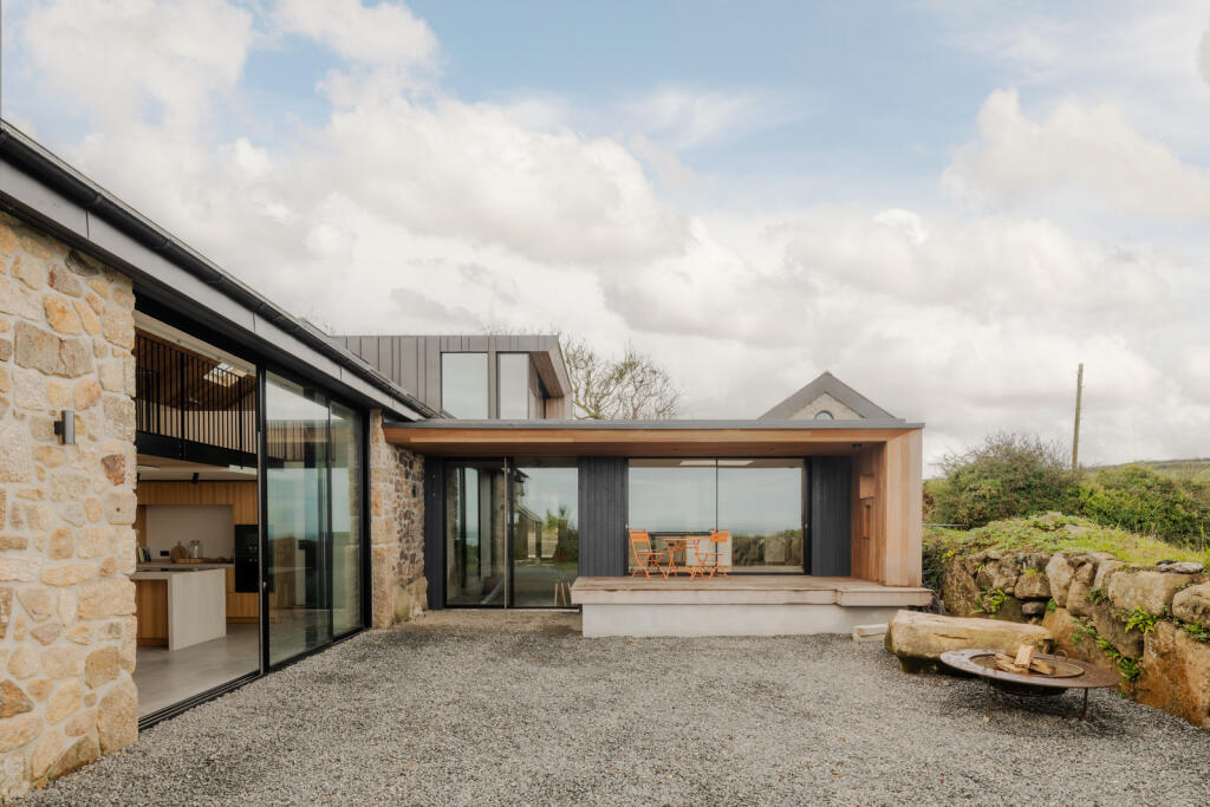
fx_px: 639
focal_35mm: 19
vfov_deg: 64.6
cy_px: 404
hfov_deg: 86.9
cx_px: 605
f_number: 11
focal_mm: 19
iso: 125
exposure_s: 1/80
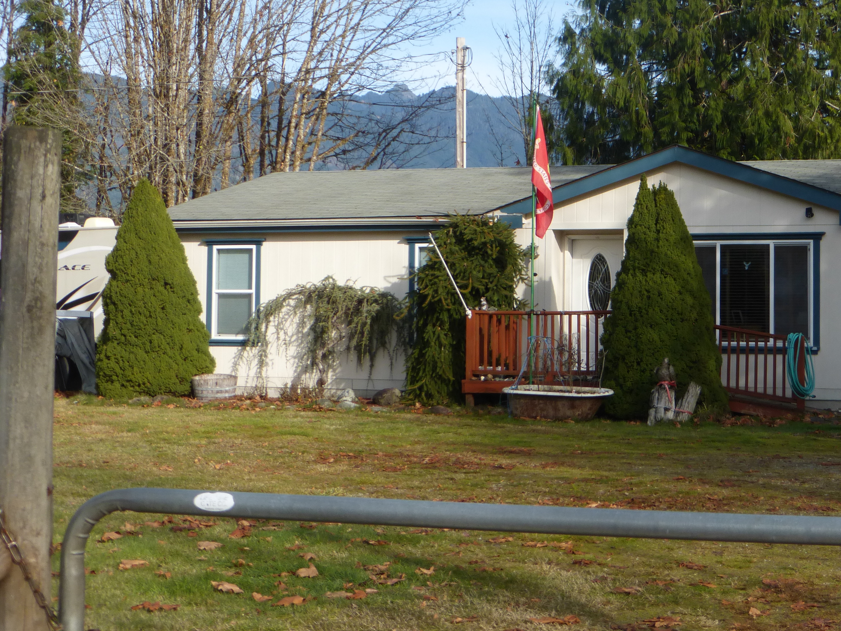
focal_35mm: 70
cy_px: 213
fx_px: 1701
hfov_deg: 27.3
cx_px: 668
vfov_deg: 20.9
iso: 100
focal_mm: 7.9
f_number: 4.1
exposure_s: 1/500
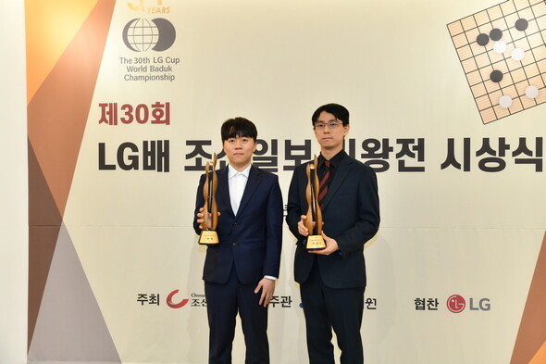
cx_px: 273
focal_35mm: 42
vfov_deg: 31.9
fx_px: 637
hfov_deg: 46.4
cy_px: 182
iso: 1000
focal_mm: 42
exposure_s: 1/100
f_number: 3.5
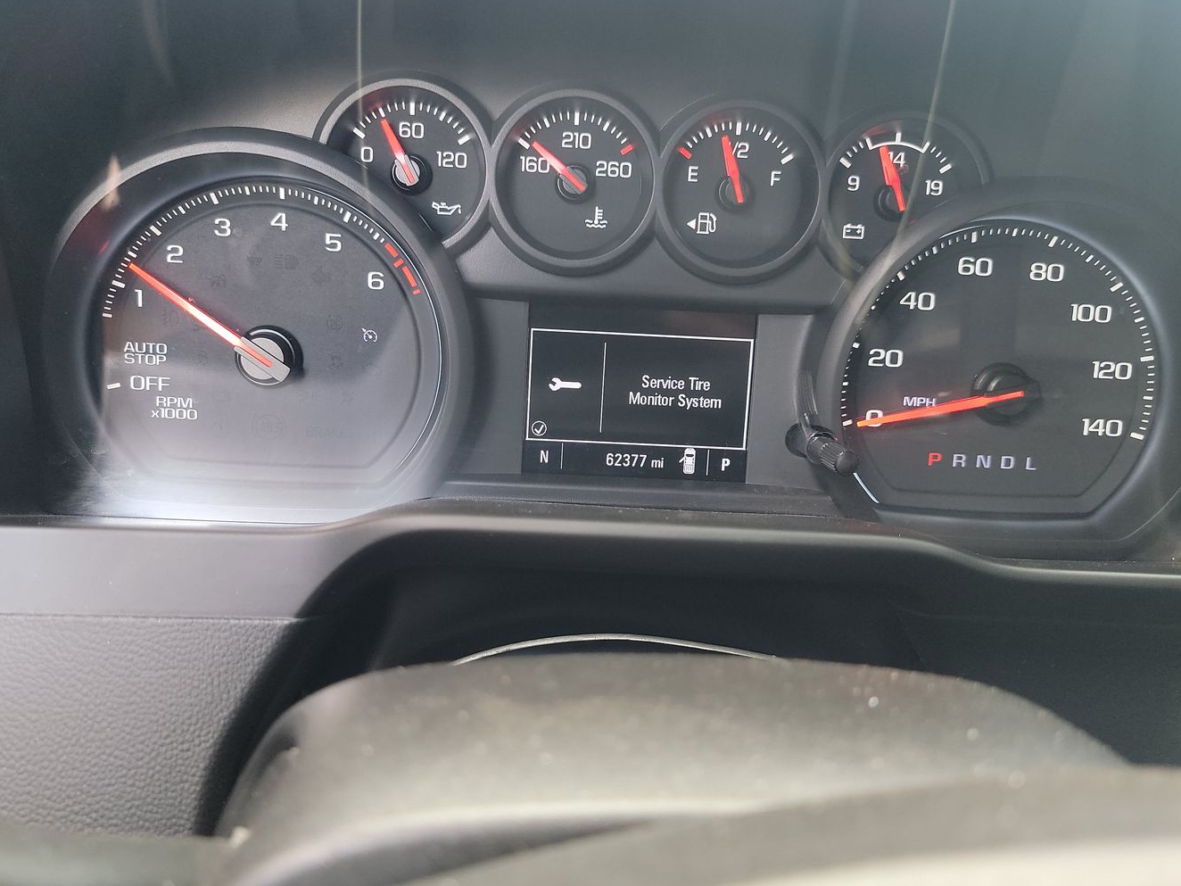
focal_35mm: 29
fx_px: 989
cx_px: 583
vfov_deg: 48.2
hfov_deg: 61.7
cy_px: 418
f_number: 1.8
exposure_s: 1/59
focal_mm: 6.7
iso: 239
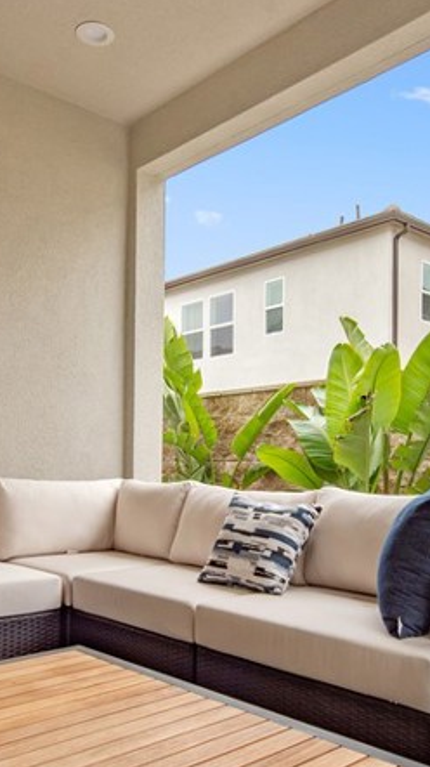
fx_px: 691
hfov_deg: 34.6
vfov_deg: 57.5
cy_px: 471
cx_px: 210
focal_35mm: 34
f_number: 8
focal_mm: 14
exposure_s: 1/250
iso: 220
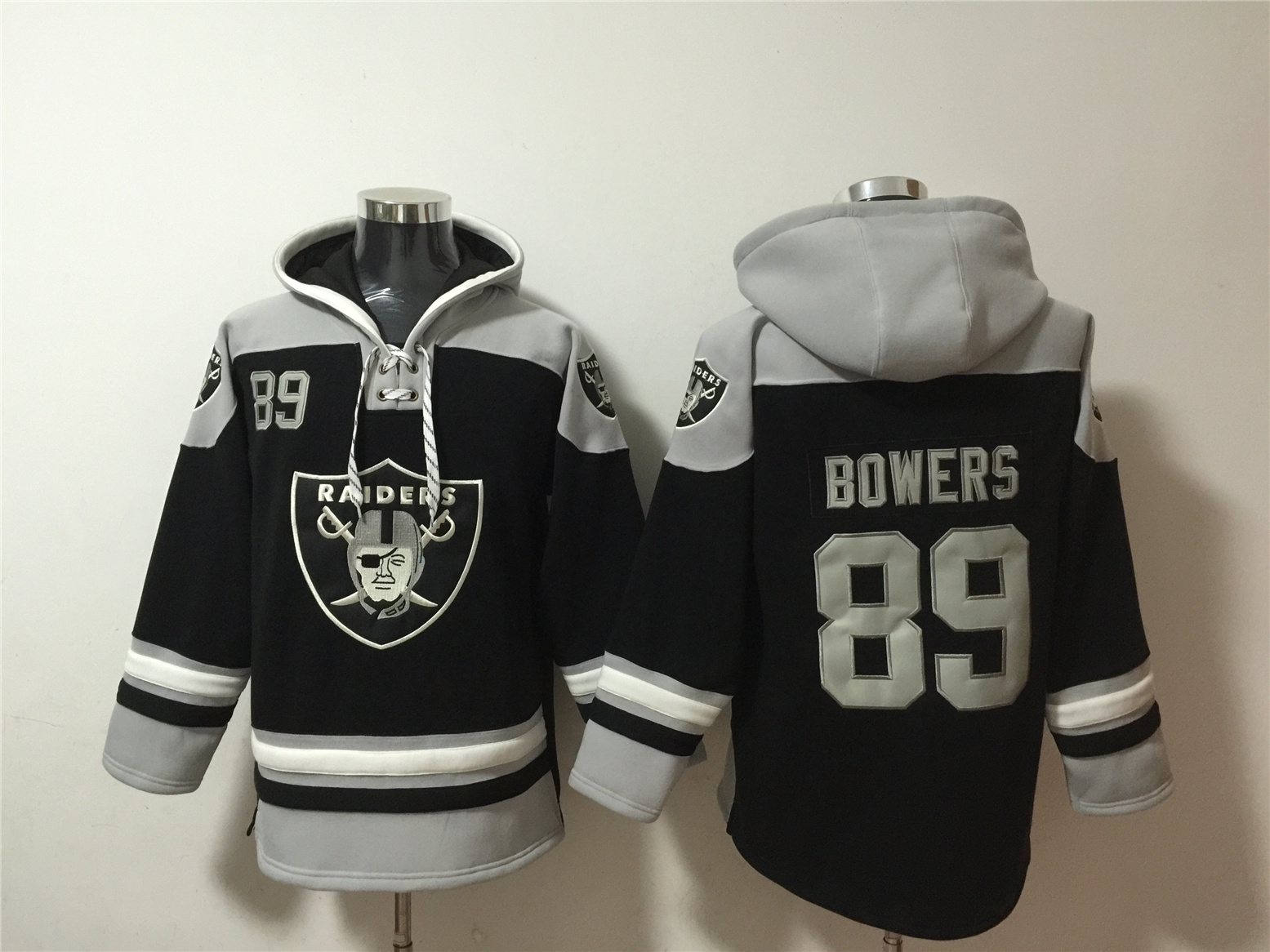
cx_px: 635
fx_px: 1064
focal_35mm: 29
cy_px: 476
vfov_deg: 48.2
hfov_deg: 61.7
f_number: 2.2
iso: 125
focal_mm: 4.15
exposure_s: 1/8
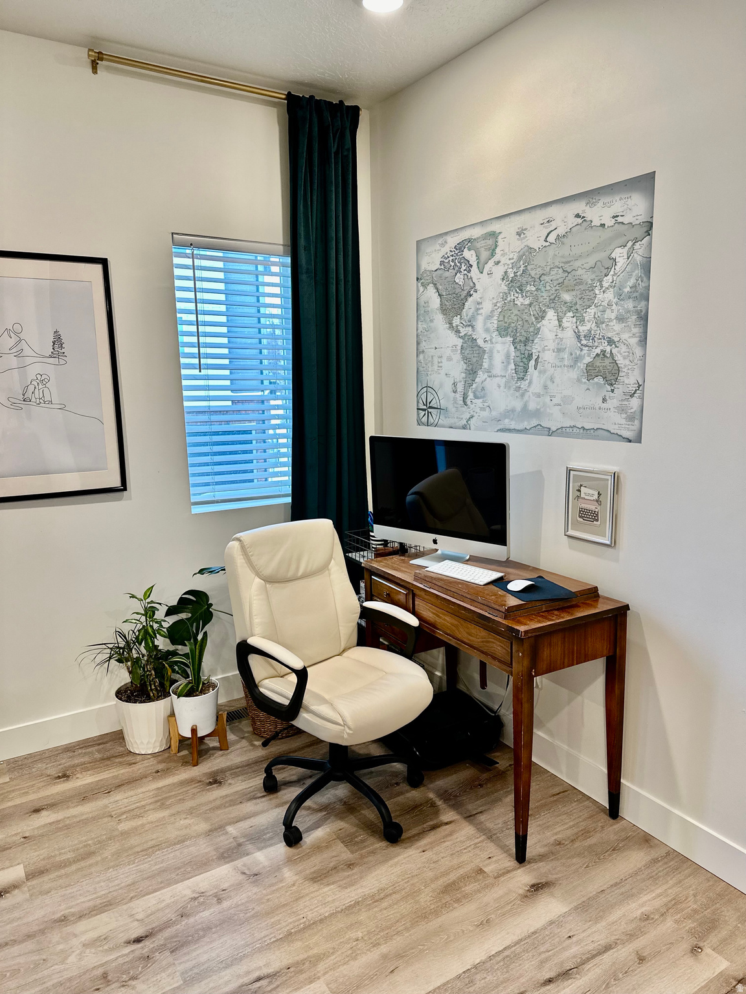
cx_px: 373
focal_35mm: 24
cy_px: 497
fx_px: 690
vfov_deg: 71.6
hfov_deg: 56.8
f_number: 1.78
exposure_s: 1/120
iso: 200
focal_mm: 6.86
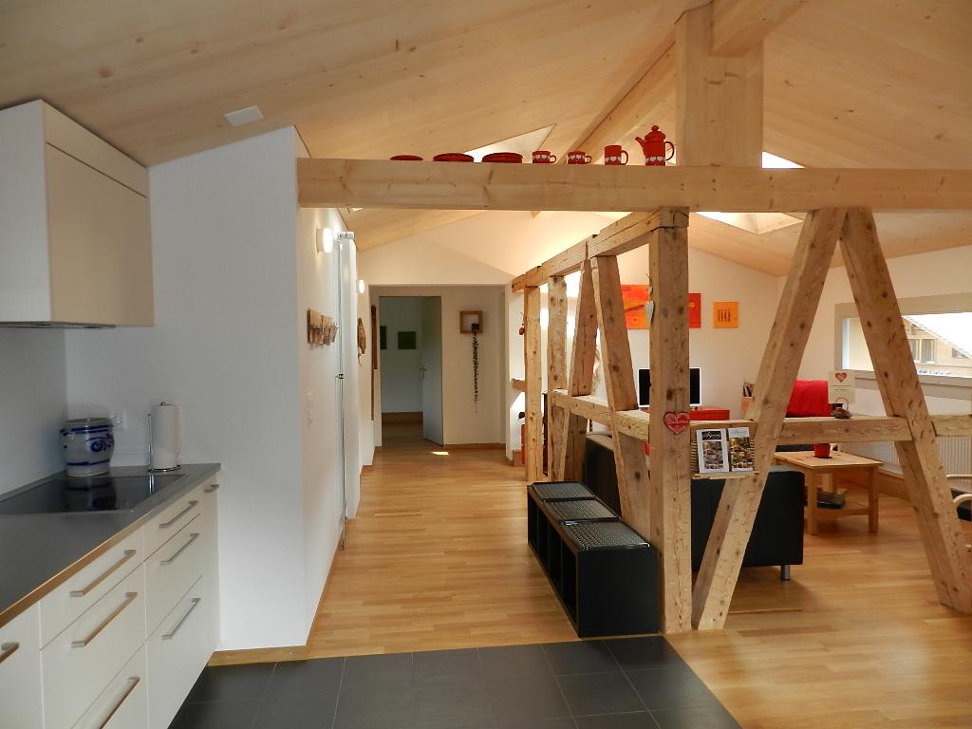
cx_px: 486
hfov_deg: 73.9
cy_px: 364
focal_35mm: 23
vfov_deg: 58.9
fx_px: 646
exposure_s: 1/50
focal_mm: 4
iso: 160
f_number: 3.4
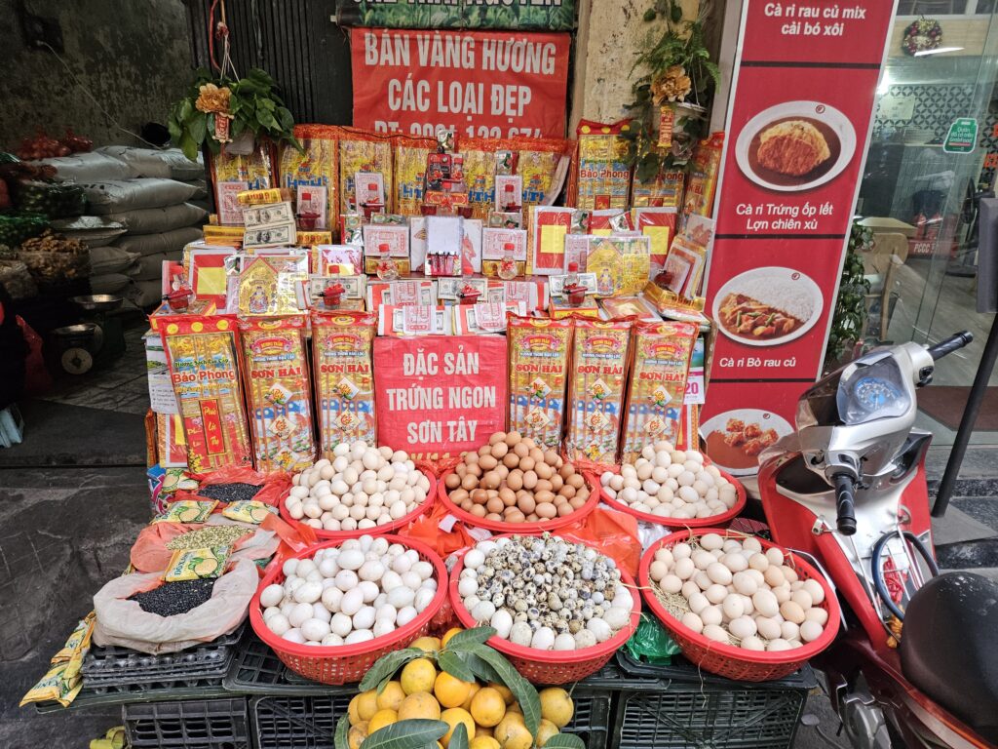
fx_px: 663
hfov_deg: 73.9
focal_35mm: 23
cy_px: 374
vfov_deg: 58.9
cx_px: 499
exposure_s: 1/180
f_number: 1.8
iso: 250
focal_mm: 5.4
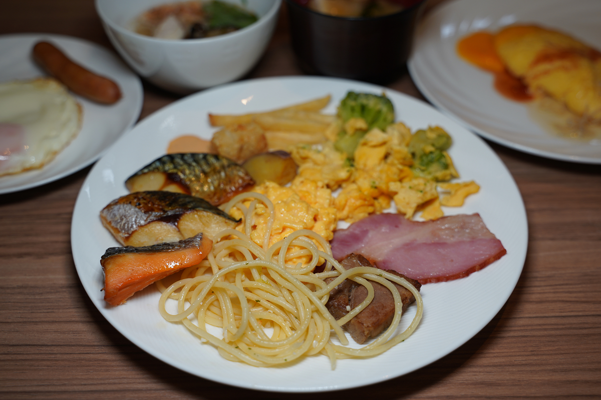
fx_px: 768
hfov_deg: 42.7
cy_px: 200
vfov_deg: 29.2
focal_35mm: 46
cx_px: 300
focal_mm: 46
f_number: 4
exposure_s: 1/60
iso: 125
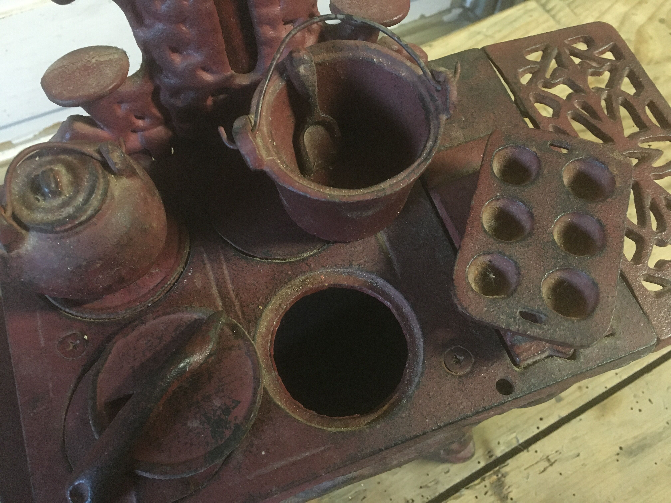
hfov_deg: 61.7
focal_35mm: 29
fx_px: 562
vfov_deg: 48.2
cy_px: 252
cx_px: 336
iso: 400
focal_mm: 4.15
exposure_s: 1/17
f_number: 2.2
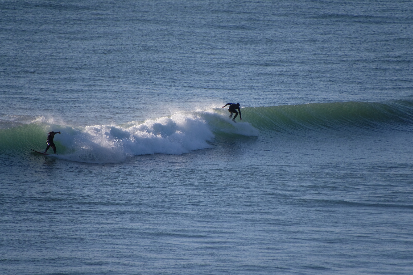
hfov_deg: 3.4
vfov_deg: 2.3
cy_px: 138
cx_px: 206
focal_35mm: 600
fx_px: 6883
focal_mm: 400
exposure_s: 1/2000
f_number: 6.3
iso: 400
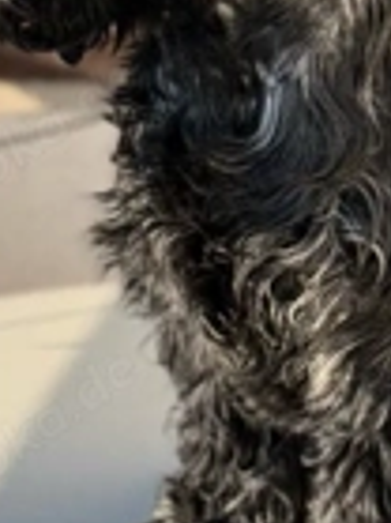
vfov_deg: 14.3
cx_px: 395
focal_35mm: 138
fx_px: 2082
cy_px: 184
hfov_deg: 10.6
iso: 100
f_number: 1.78
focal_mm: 6.76
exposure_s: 1/1883
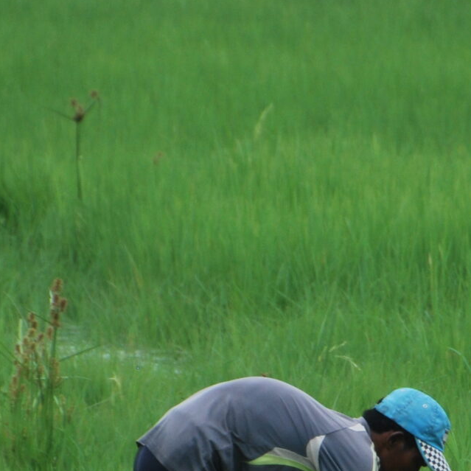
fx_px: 21259
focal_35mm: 1381
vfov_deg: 1.3
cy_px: 457
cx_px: 339
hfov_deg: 1.3
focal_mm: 270
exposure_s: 1/500
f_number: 6.3
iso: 200
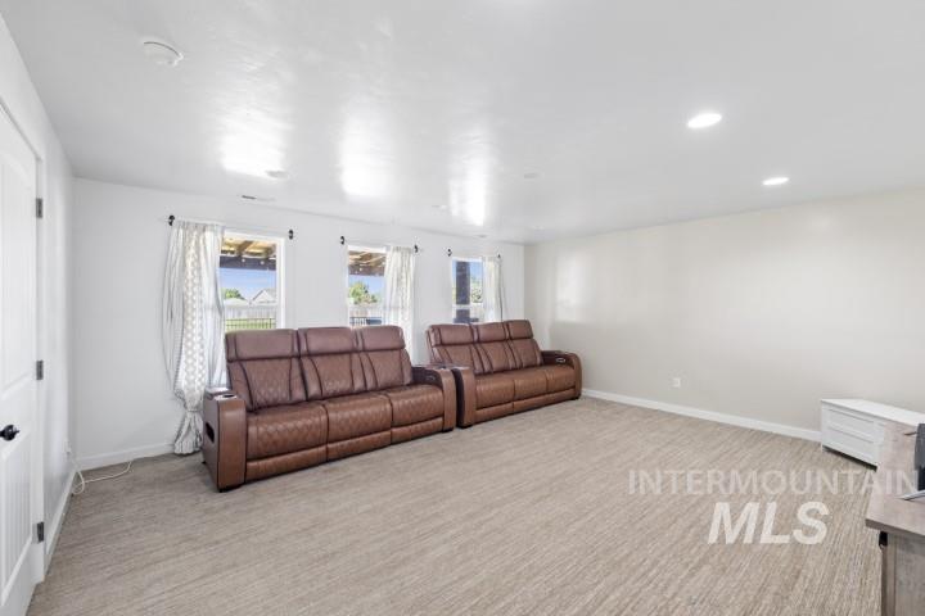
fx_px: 360
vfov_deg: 81.2
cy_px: 308
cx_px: 462
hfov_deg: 104.3
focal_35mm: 14
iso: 125
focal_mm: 14
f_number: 4
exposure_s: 1/5
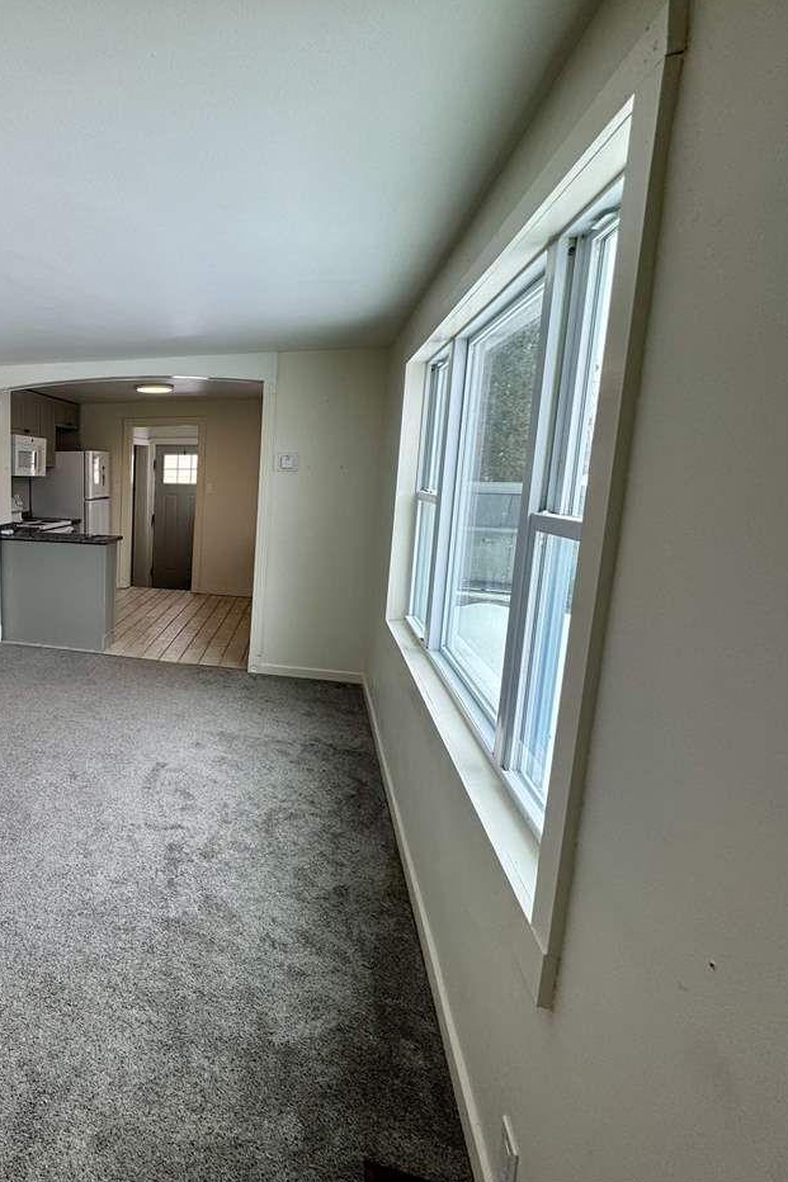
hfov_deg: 53.9
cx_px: 75
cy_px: 577
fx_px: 657
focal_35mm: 20
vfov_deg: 84.0
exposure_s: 1/120
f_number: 2.2
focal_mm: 2.22
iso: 64
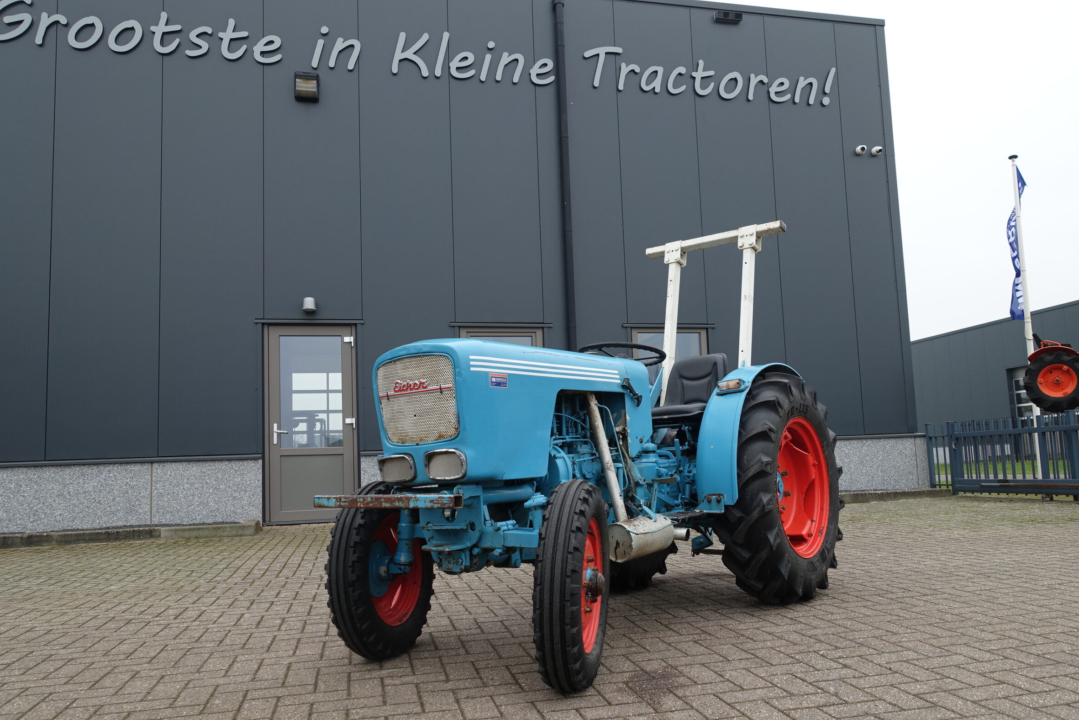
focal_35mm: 26
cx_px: 554
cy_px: 387
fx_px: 779
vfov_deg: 49.5
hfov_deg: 69.4
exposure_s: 1/125
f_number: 4
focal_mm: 8.8
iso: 125
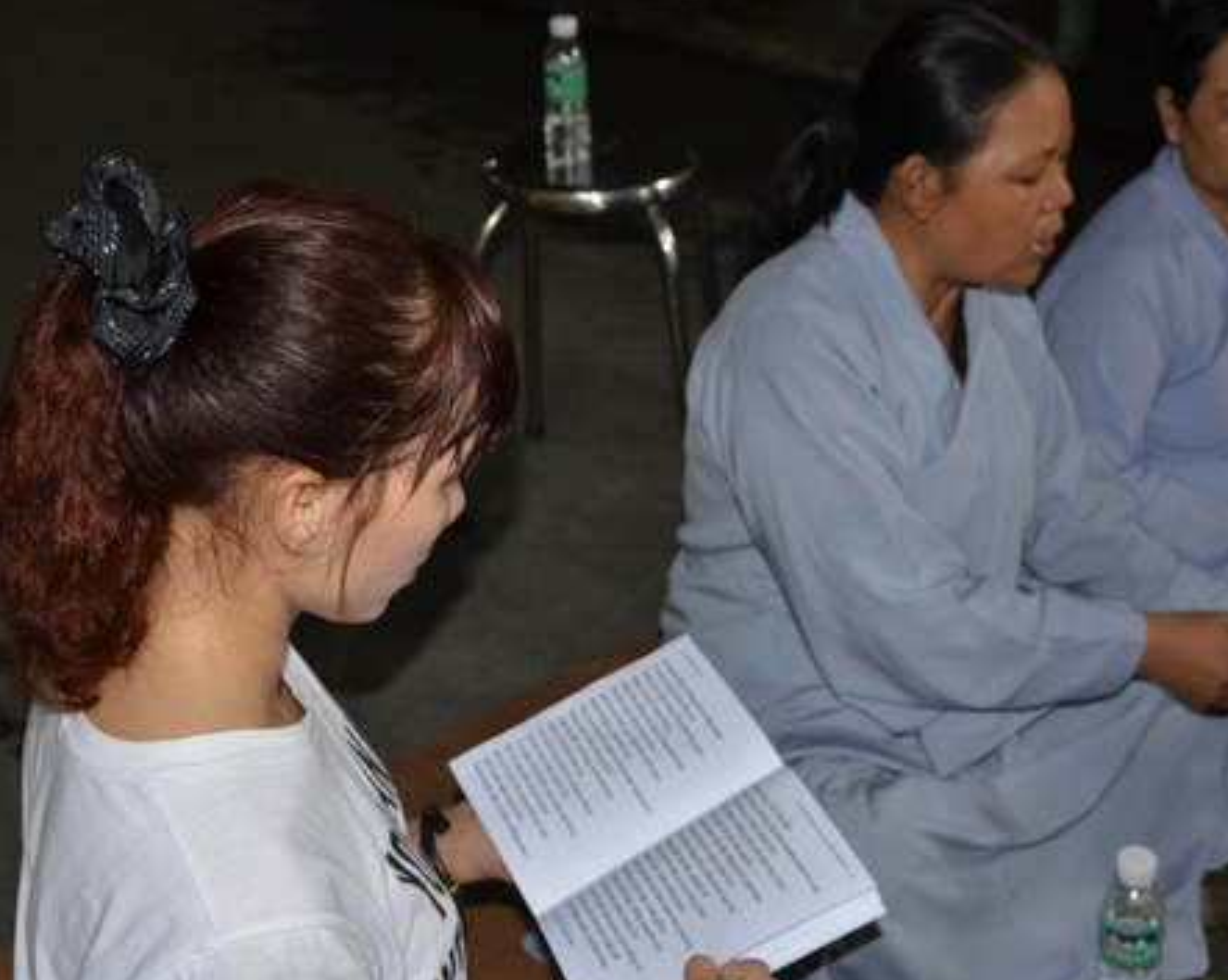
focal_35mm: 52
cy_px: 454
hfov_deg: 36.2
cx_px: 672
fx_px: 1877
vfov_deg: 29.3
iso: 1000
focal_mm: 25
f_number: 5
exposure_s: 1/60
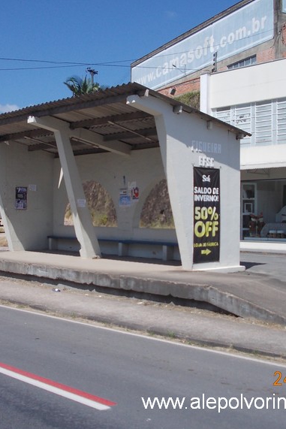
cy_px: 214
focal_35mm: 53
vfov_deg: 37.5
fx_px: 631
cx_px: 118
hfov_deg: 25.5
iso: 80
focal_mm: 5.3
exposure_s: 1/400
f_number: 6.2
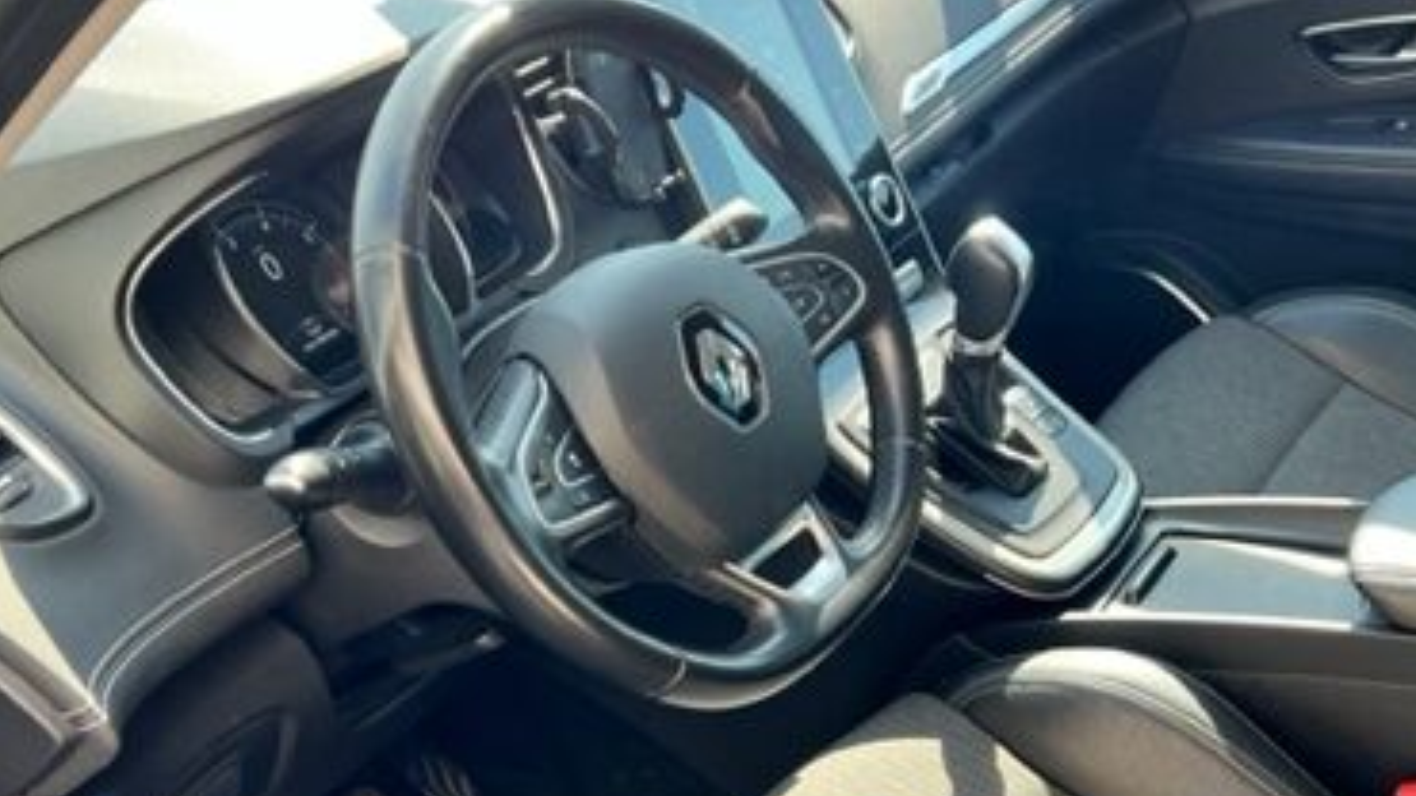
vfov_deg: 23.7
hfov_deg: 41.7
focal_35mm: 49
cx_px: 911
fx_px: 1840
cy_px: 731
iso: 50
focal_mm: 5.7
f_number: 1.5
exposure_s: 1/296
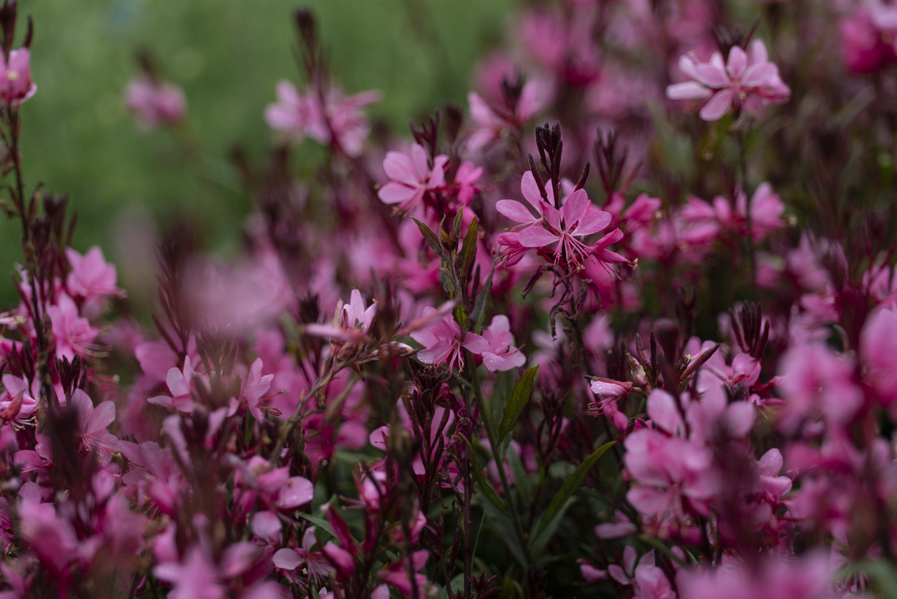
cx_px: 448
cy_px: 300
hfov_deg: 26.6
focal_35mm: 76
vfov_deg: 18.0
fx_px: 1894
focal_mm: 76
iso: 320
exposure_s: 1/1600
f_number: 4
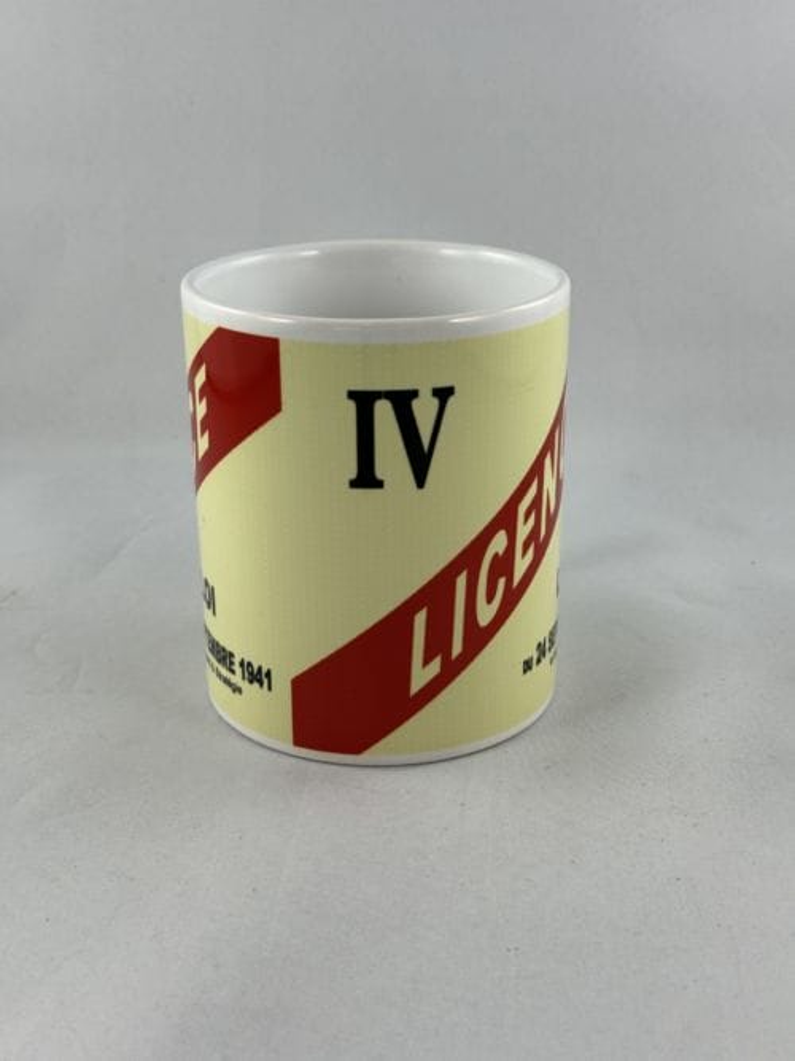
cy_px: 530
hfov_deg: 30.3
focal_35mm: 48
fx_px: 1470
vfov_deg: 39.7
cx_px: 398
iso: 50
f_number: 1.78
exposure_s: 1/105
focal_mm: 6.86
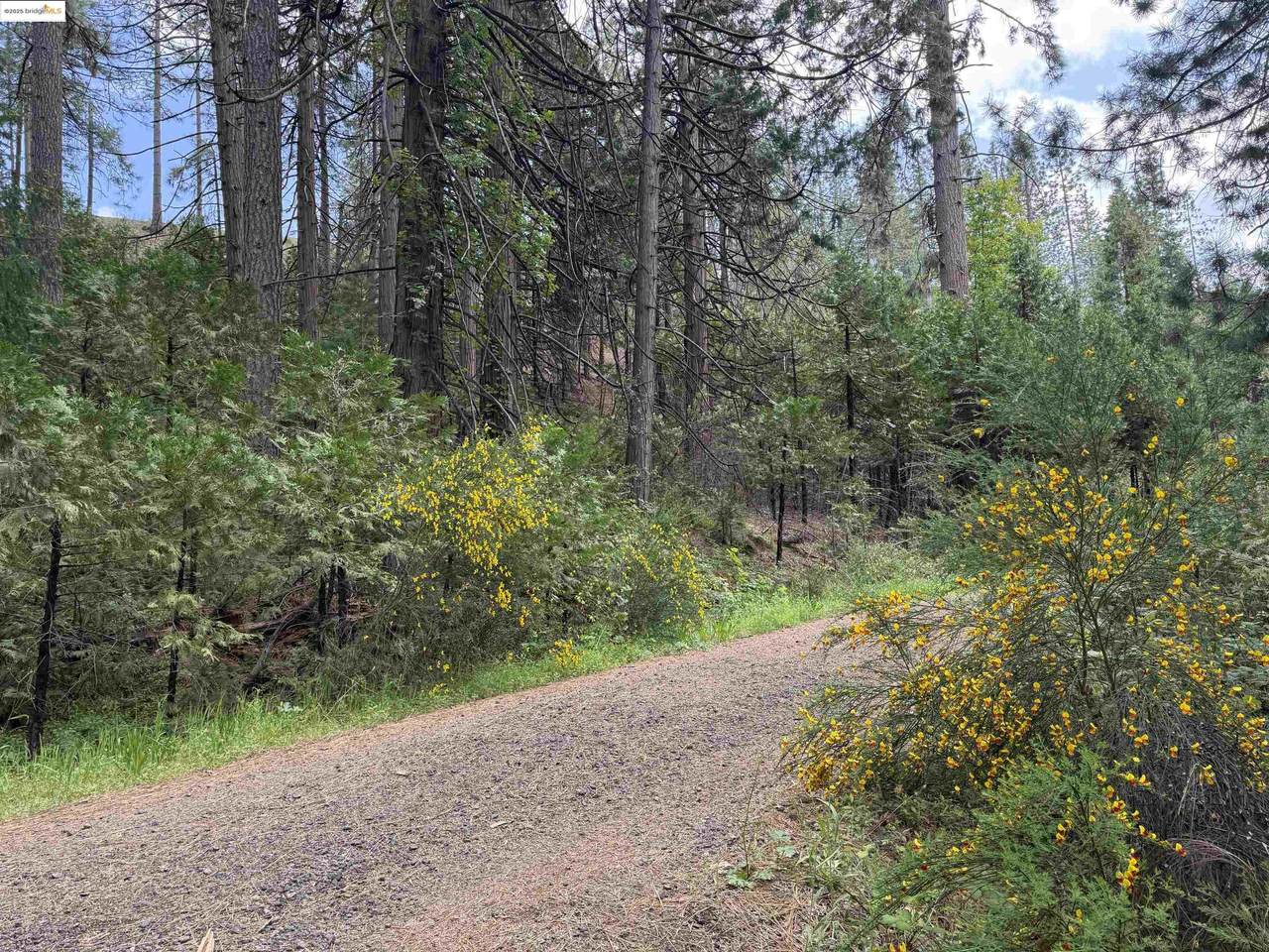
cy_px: 476
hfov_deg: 71.6
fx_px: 880
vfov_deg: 56.8
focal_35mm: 24
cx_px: 634
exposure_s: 1/355
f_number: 1.78
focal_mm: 6.76
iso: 100
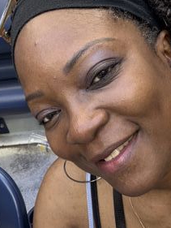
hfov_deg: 30.9
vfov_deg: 40.4
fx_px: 309
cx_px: 96
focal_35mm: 47
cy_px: 125
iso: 40
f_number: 1.9
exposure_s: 1/60
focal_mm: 2.69
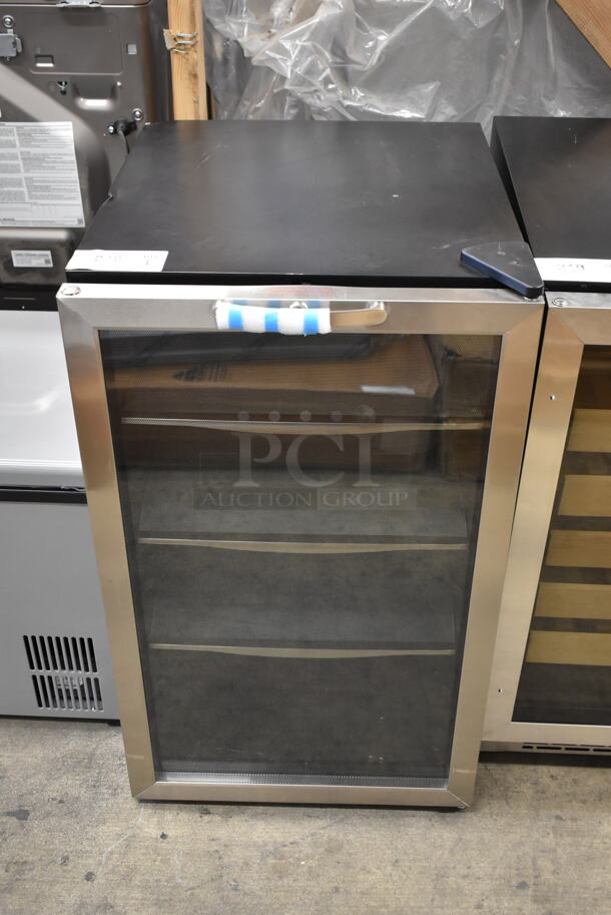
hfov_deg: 34.3
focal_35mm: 39
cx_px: 306
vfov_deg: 49.5
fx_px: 991
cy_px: 458
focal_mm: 26
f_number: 4
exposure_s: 1/40
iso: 1600
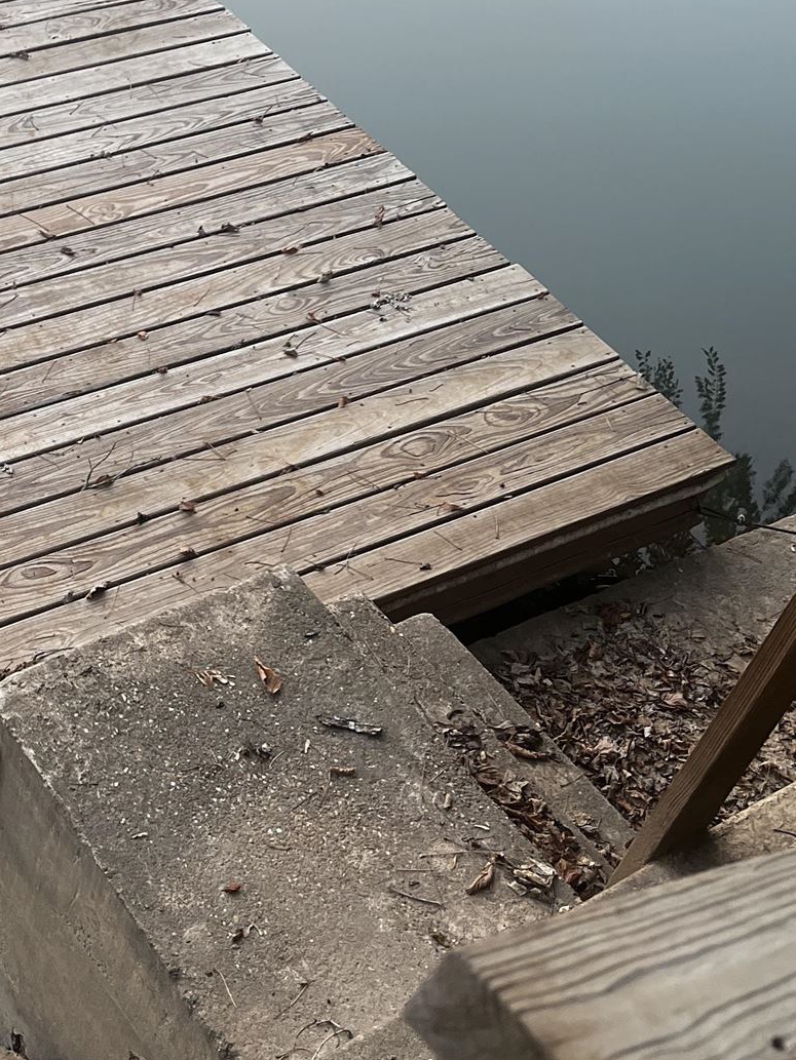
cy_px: 384
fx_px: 1778
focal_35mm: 58
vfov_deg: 33.0
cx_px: -31
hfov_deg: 23.9
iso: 64
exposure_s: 1/121
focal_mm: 5.7
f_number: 1.5
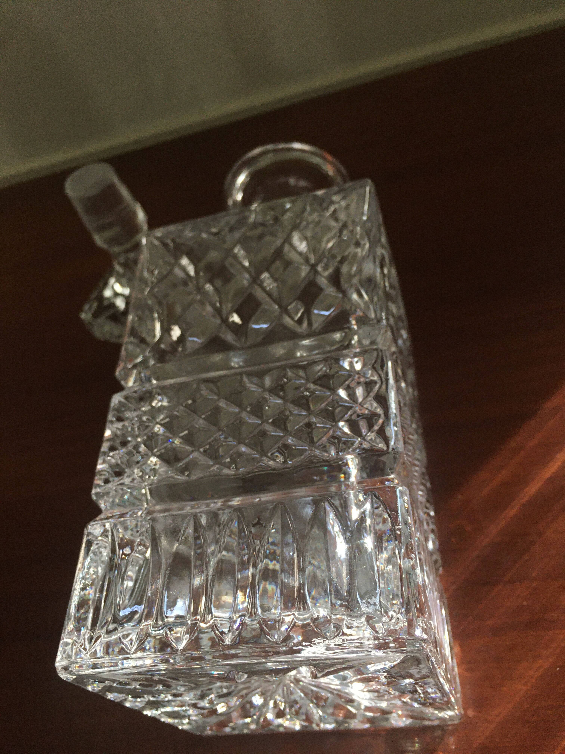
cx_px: 282
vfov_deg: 61.7
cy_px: 377
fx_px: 631
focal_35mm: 29
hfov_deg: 48.2
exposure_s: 1/33
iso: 50
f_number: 2.2
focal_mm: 4.15
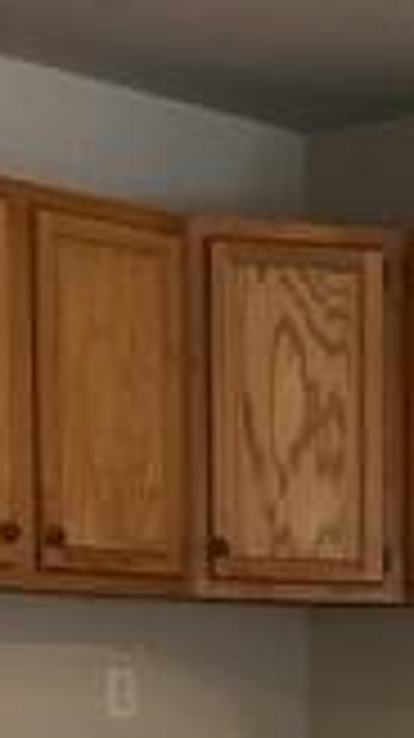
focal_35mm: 123
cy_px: 932
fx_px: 2405
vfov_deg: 16.6
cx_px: 742
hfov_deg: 9.4
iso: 125
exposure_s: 1/50
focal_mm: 3
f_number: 1.8
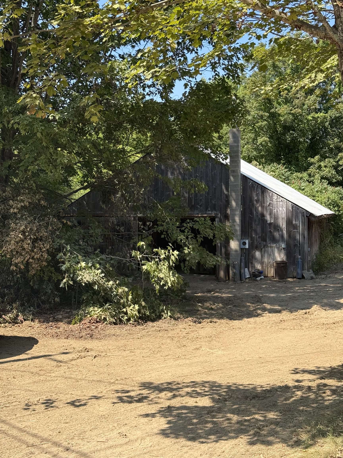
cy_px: 229
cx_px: 172
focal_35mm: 48
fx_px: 634
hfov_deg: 30.3
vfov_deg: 39.7
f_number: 1.78
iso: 64
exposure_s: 1/1678
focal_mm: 6.76
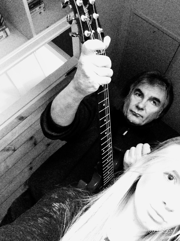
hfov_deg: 42.9
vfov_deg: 55.4
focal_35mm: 33
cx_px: 90
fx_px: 229
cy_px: 120
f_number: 2.4
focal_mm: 2.15
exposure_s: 1/15
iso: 1600
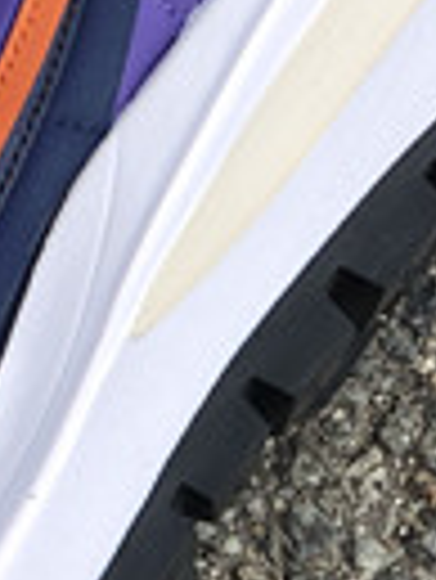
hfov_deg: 4.9
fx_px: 4996
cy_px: 2
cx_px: -625
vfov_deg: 6.6
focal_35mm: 298
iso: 16
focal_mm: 6
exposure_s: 1/750
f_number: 2.4
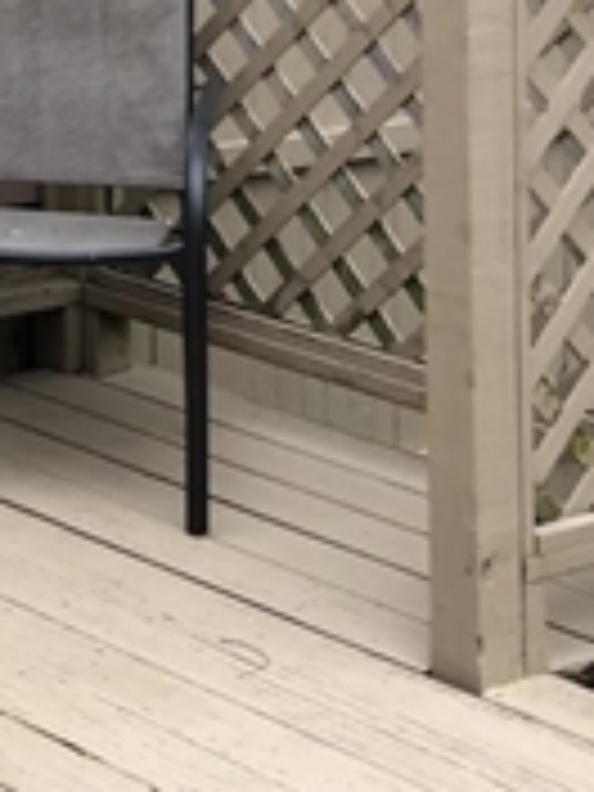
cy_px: -396
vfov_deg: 15.0
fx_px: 2791
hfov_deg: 11.4
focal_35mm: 122
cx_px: -410
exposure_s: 1/132
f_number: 1.8
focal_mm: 3.99
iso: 20
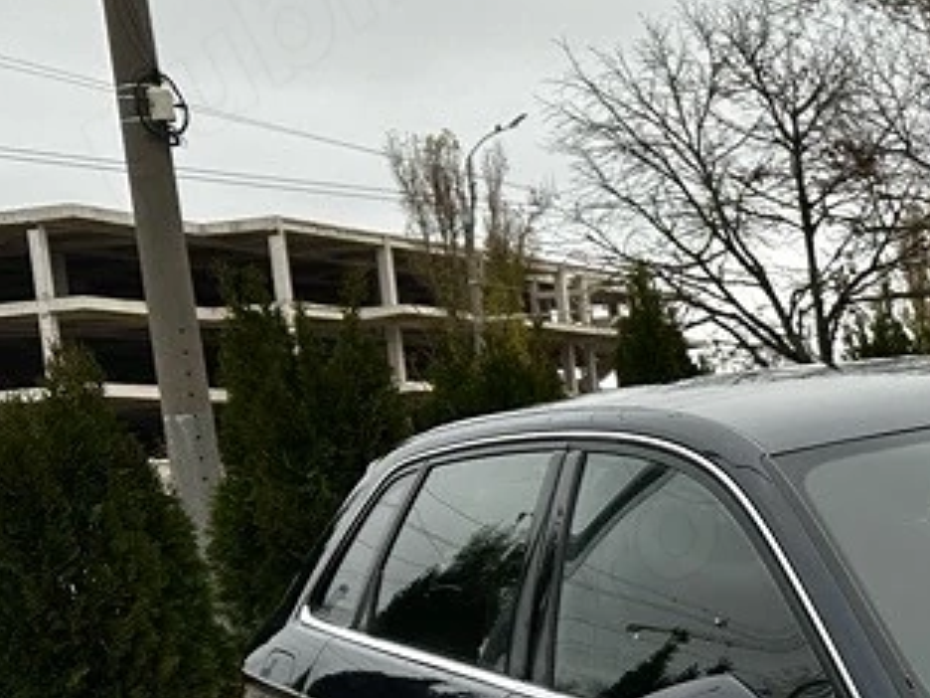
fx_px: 2069
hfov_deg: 21.5
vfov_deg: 18.5
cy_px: 749
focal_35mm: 77
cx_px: 1368
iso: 80
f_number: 1.78
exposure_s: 1/357
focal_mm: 6.86
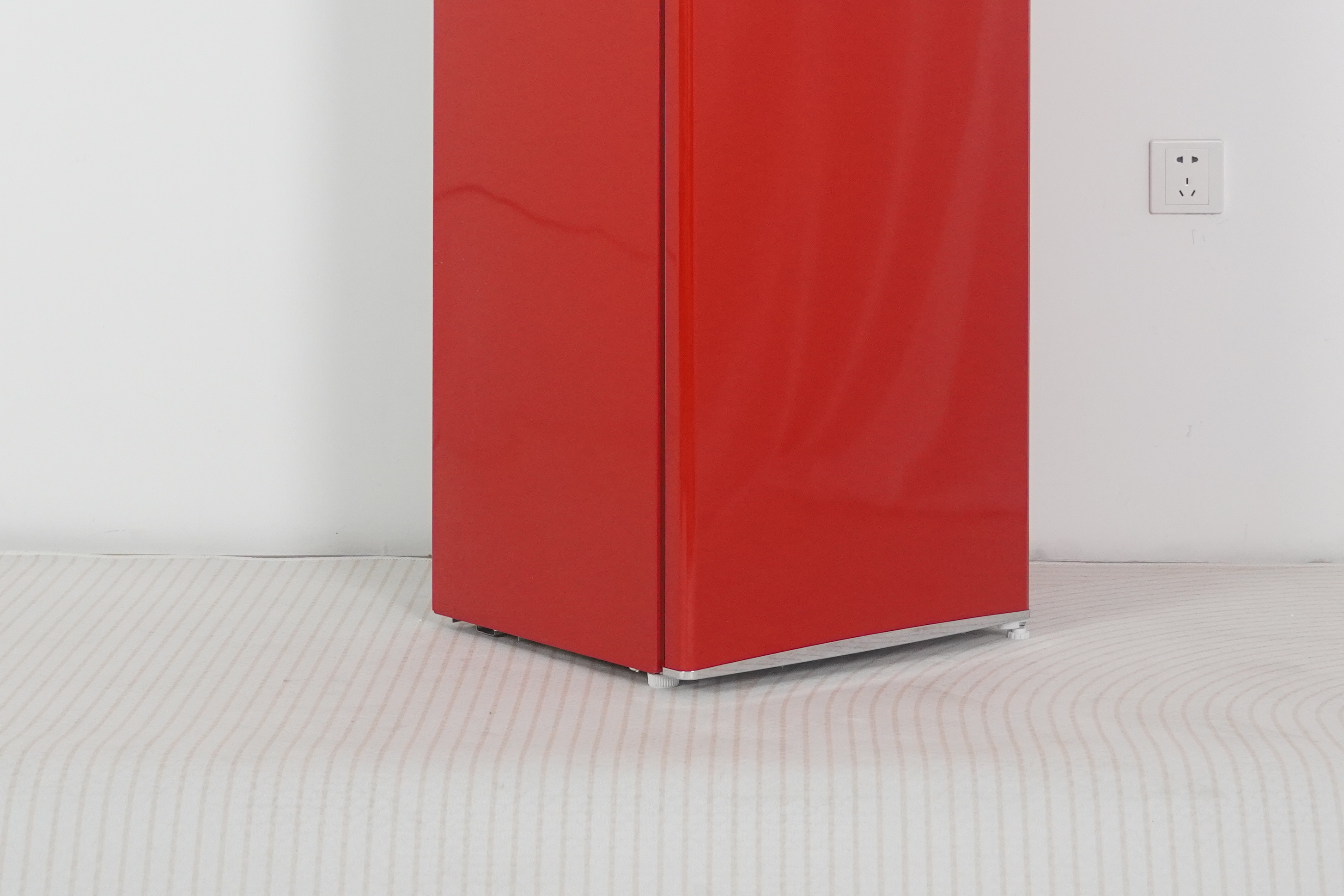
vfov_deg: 13.6
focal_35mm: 99
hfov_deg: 20.6
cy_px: 6
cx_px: 775
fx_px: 3696
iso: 1000
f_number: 4.5
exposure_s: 1/50
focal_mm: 32
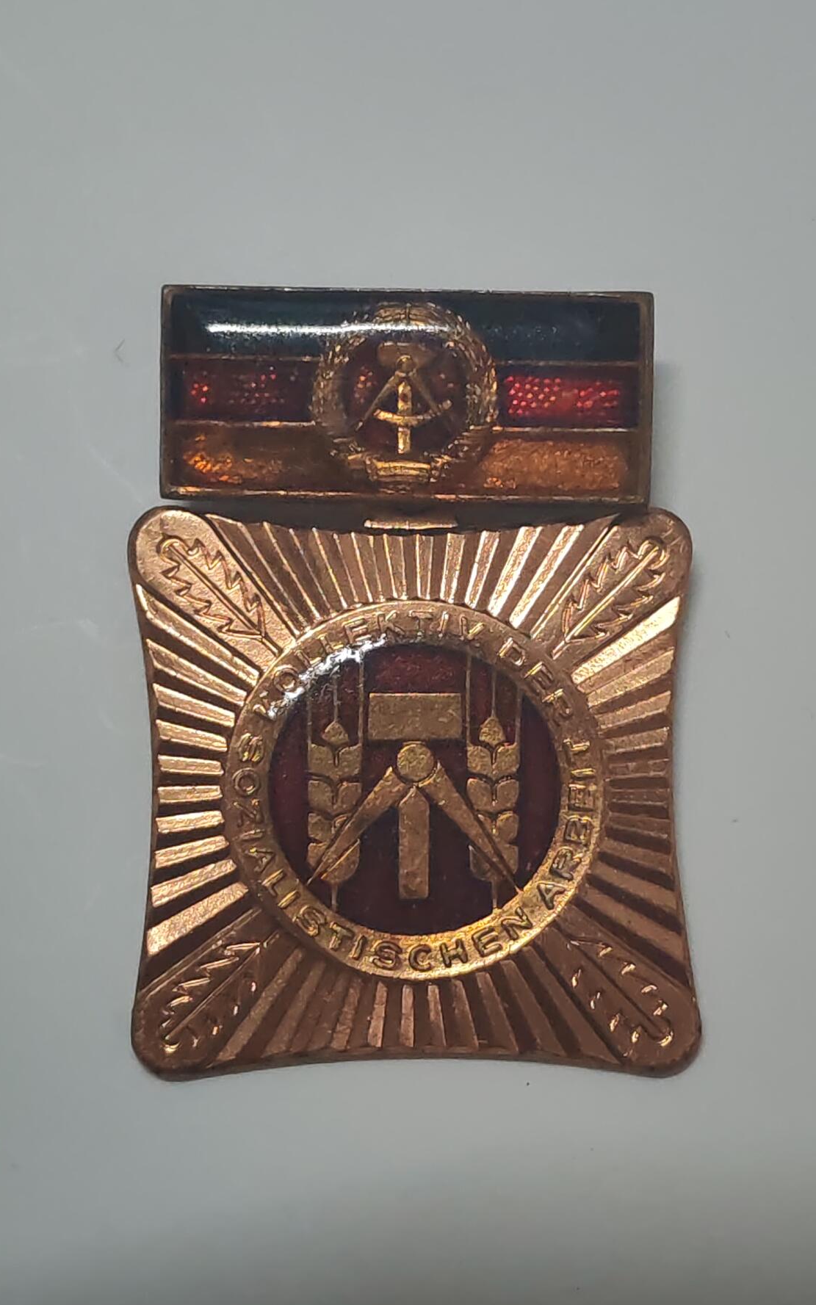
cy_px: 648
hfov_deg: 17.9
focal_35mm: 73
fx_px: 2597
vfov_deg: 28.2
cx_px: 397
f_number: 1.95
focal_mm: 5.52
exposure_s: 1/50
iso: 800
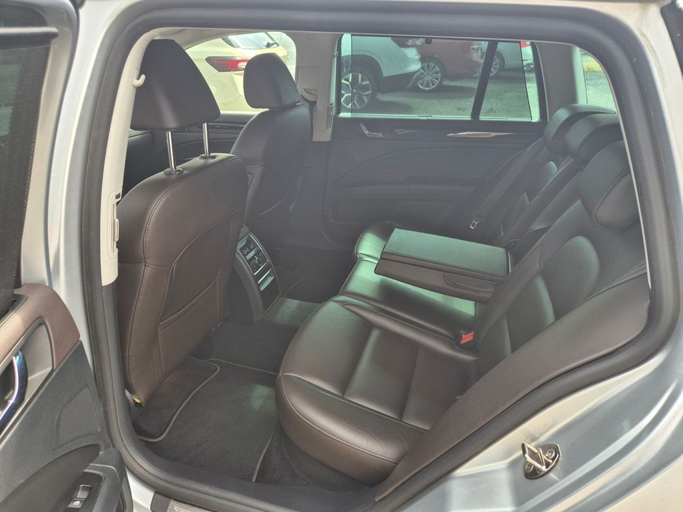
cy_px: 256
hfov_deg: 73.9
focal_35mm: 23
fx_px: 454
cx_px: 342
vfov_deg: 58.9
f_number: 1.8
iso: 50
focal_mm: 5.4
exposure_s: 1/180
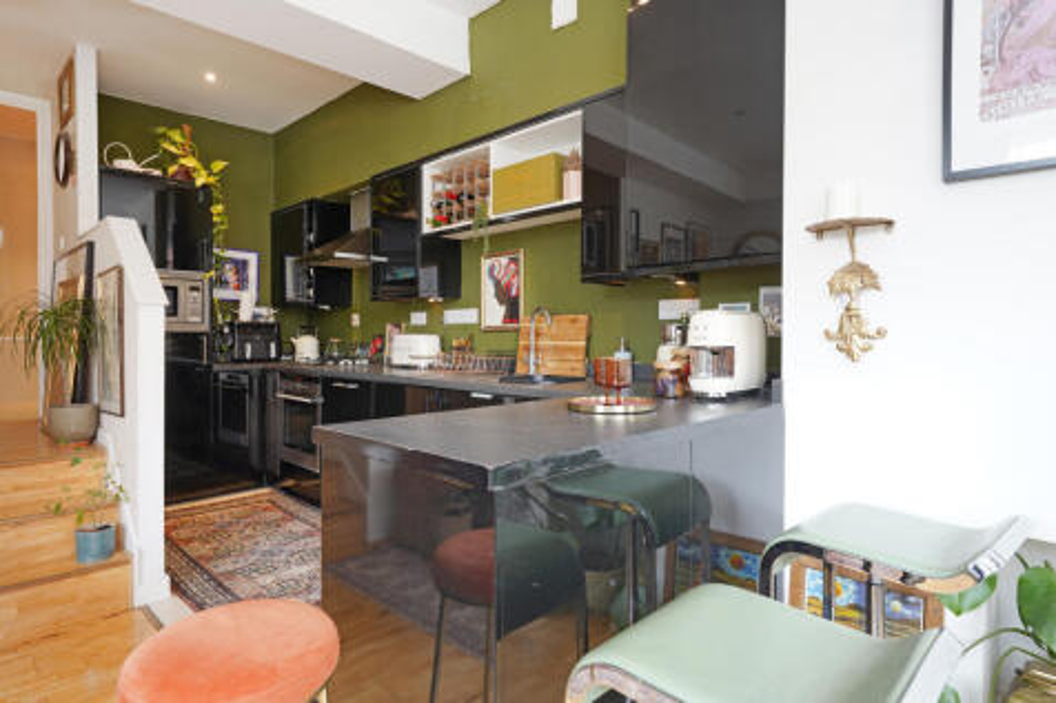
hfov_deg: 85.1
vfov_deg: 62.9
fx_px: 575
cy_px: 352
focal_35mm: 20
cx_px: 528
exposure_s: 1/1.25
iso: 200
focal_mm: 19.6
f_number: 11
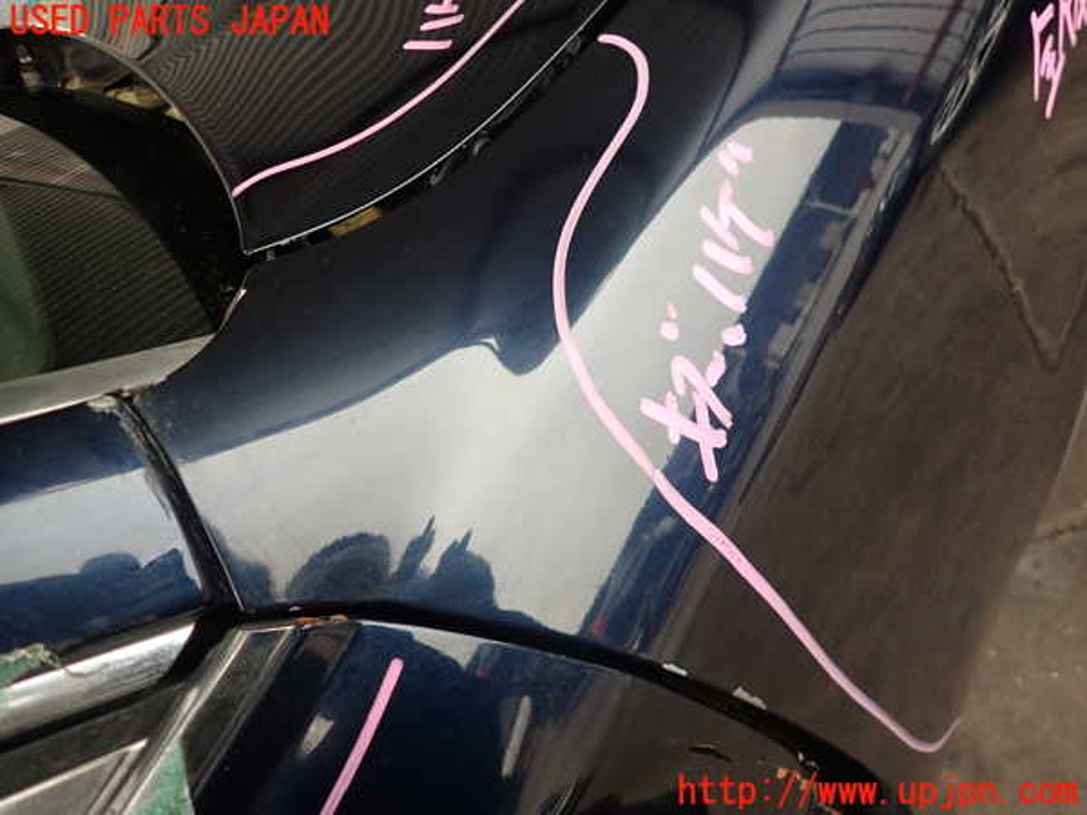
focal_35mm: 25
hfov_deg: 69.4
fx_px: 785
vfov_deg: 54.9
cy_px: 408
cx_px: 544
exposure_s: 1/30
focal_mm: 4.5
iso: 200
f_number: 2
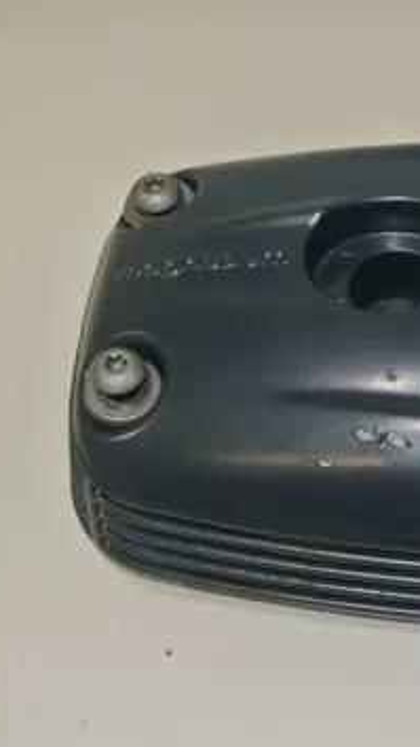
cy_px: 374
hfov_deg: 15.9
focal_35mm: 75
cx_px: 374
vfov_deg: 28.2
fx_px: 1486
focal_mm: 17.5
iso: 200
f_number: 4.5
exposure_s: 1/60
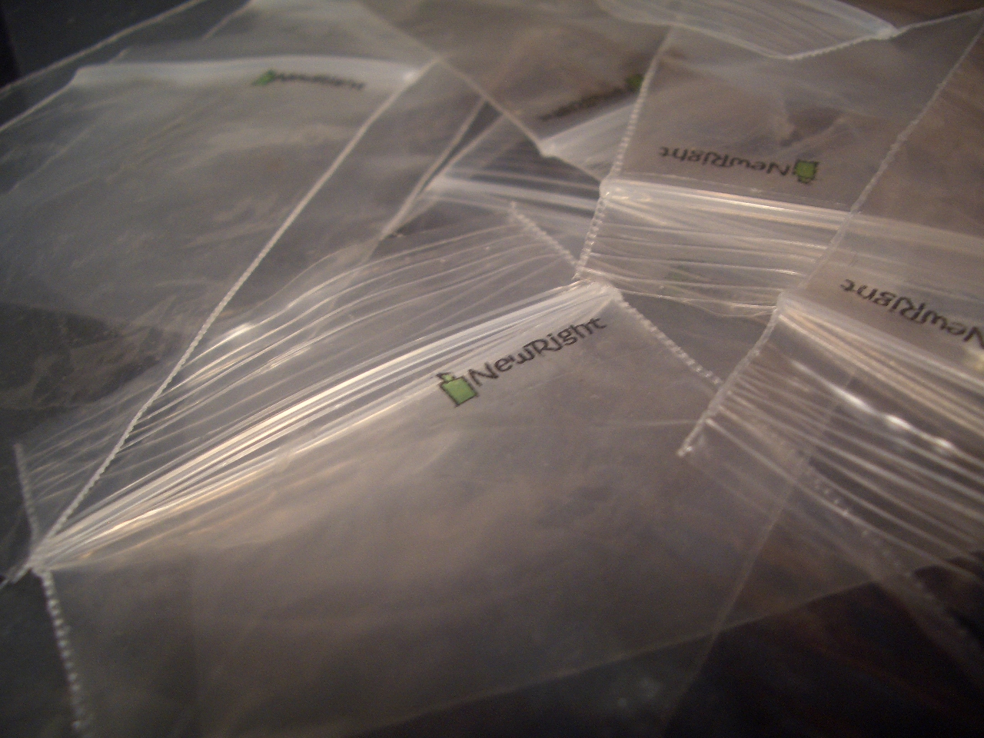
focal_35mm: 35
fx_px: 995
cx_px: 492
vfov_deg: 40.7
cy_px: 369
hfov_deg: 52.6
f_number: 2.6
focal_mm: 5.8
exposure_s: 1/13
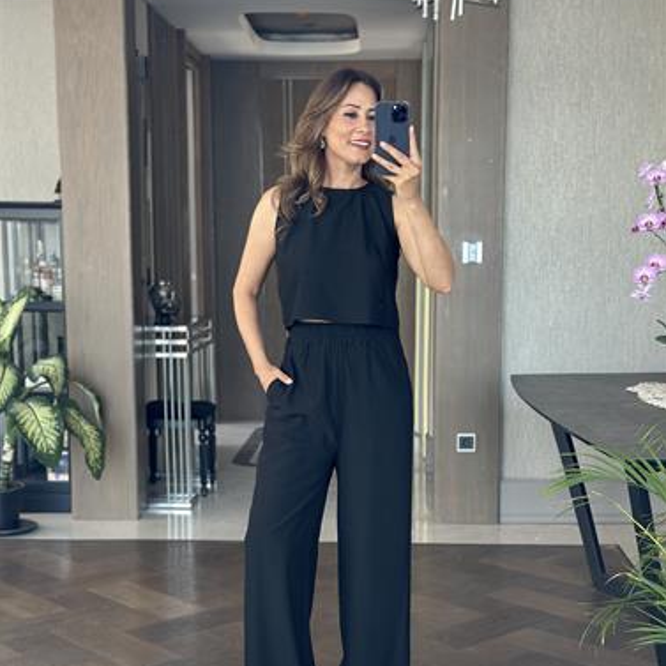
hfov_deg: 30.0
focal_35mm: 57
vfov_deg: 29.9
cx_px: 334
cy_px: 419
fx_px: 1241
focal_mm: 6.86
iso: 125
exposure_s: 1/70
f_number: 1.78
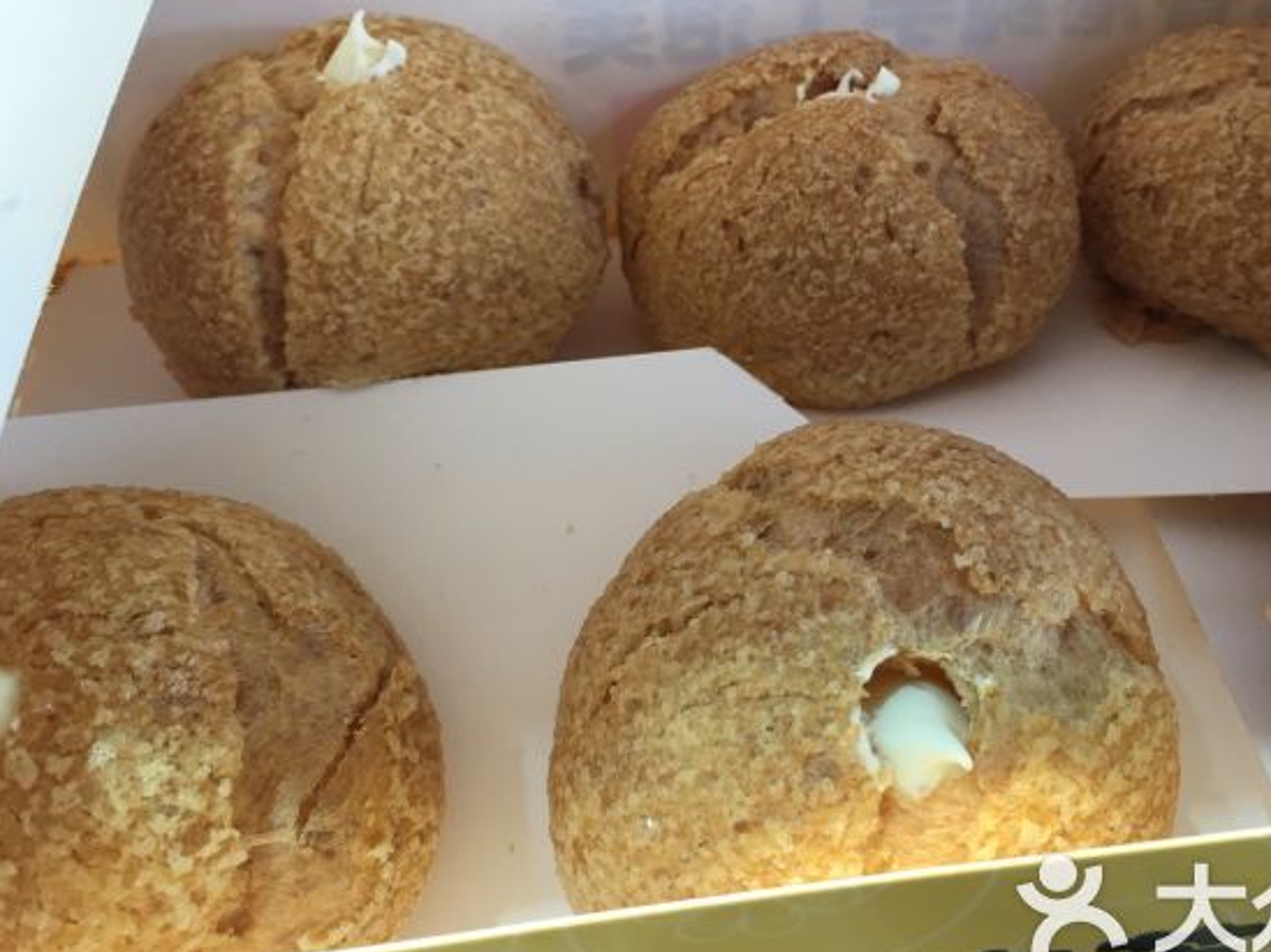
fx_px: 1358
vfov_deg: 38.6
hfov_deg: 49.7
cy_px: 423
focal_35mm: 37
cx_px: 787
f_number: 2.2
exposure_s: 1/33
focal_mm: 4.15
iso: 25
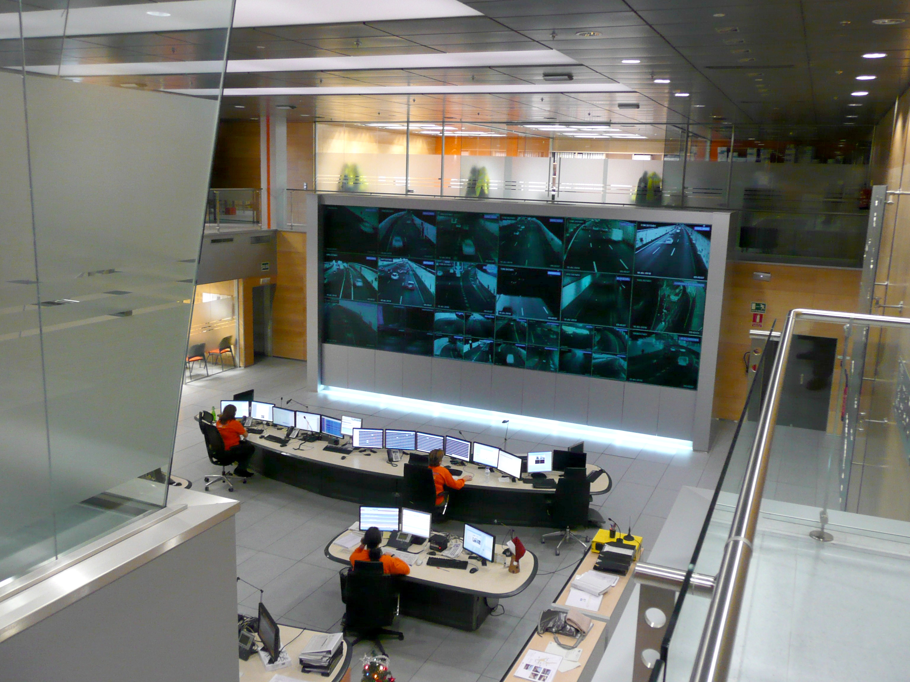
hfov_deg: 60.0
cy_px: 341
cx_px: 455
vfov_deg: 46.8
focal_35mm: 30
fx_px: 789
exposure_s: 1/8
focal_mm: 4.9
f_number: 3.4
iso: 200
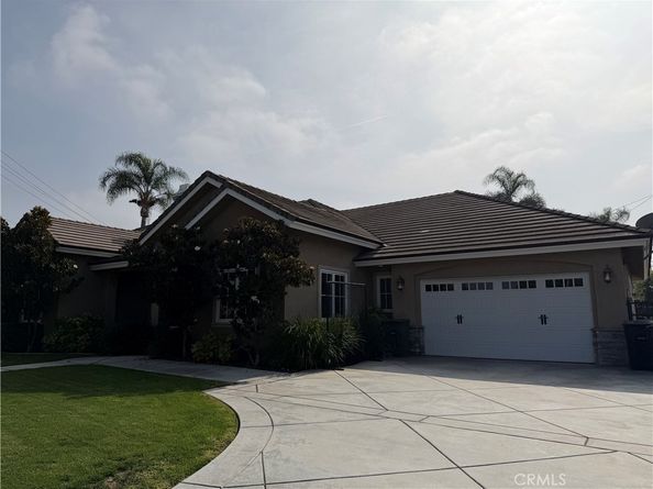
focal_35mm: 24
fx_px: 453
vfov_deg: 56.8
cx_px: 326
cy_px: 244
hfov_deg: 71.6
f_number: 1.78
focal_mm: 6.76
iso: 80
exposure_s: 1/22727
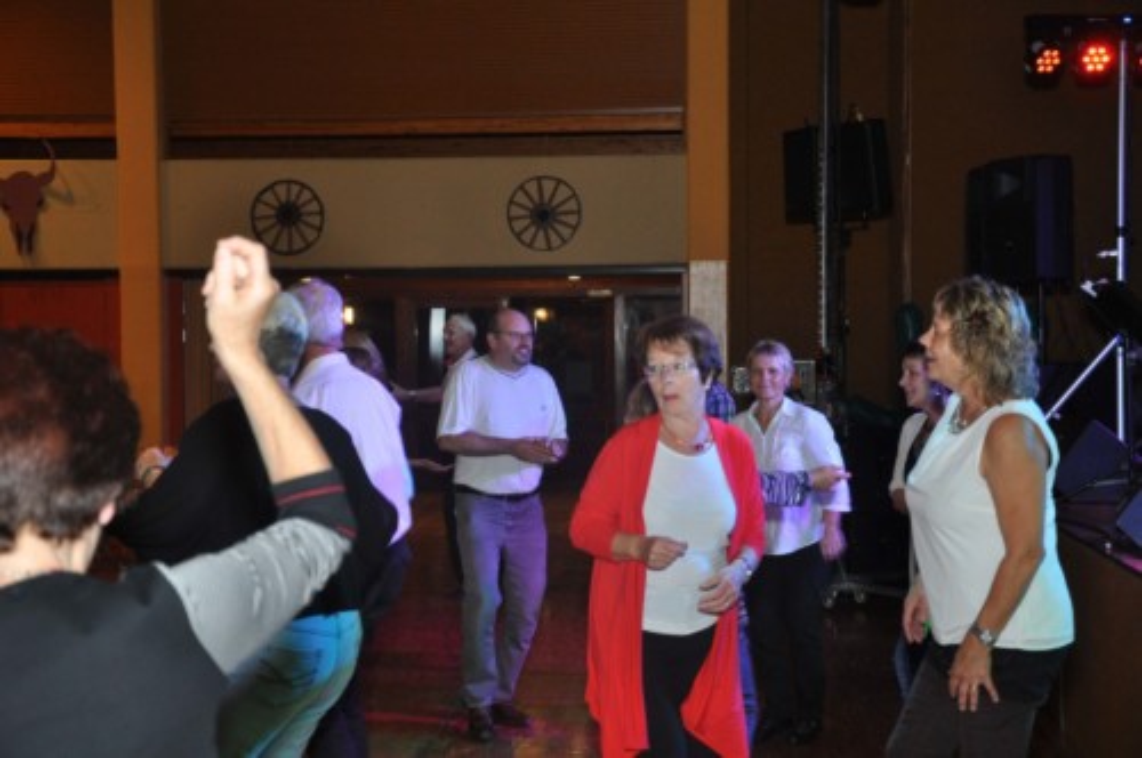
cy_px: 379
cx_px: 571
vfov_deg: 22.6
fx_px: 1901
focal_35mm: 60
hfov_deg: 33.4
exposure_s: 1/60
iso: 800
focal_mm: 40
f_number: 4.5
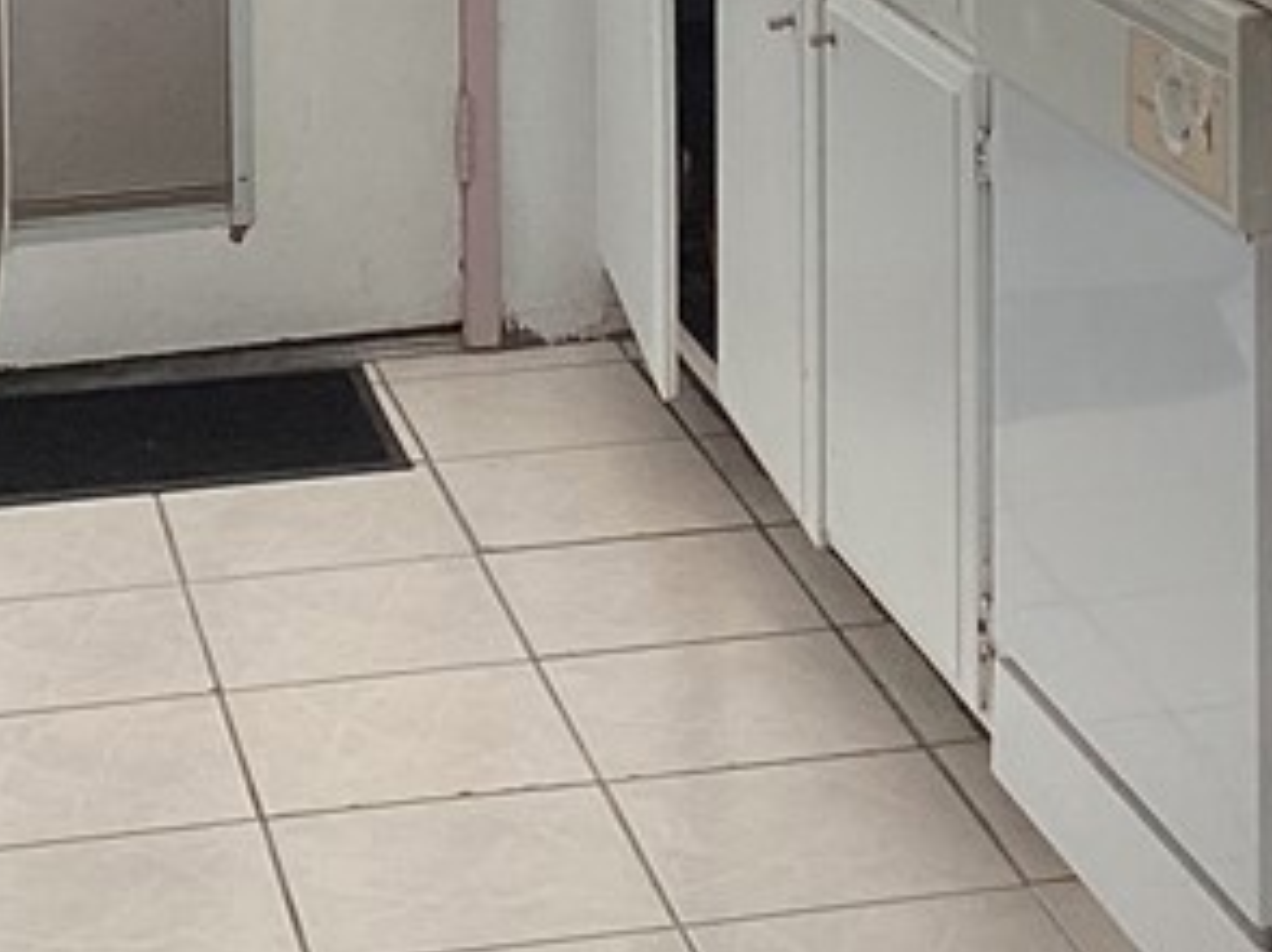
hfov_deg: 18.2
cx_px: 787
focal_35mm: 108
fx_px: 3965
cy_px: -567
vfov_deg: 12.8
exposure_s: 1/120
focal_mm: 3.3
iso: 50
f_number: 2.4
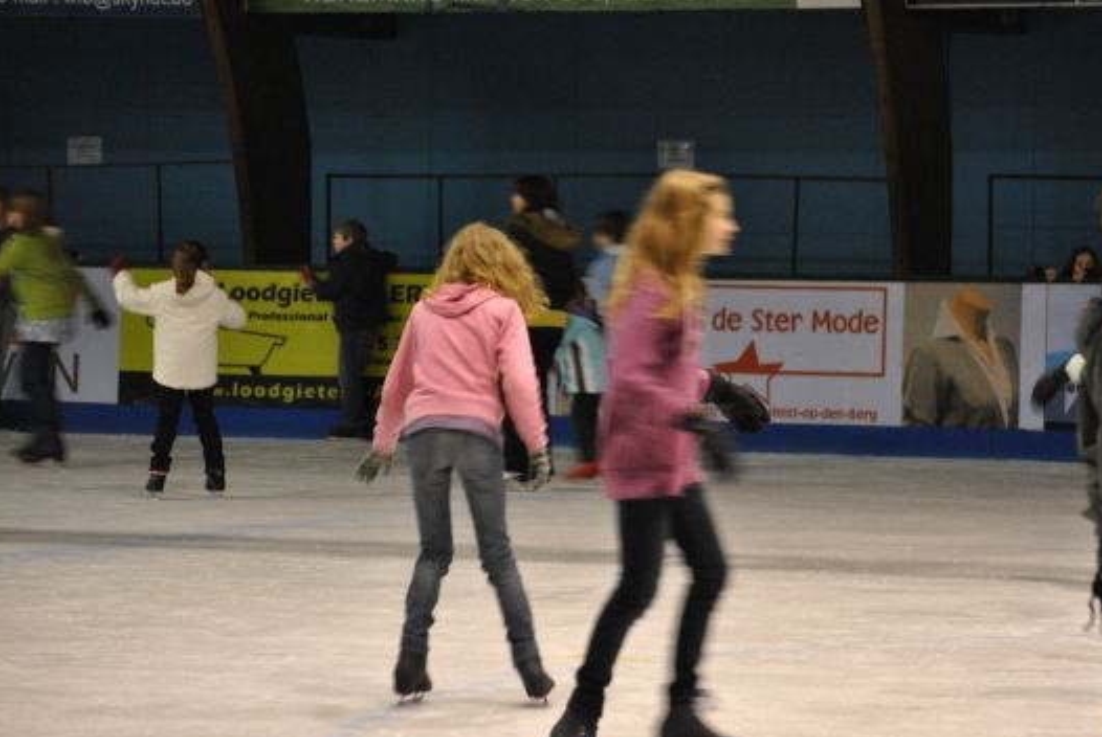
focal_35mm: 157
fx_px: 4811
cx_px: 618
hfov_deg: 13.1
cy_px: 345
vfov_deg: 8.8
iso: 800
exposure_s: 1/25
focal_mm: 86
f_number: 4.2
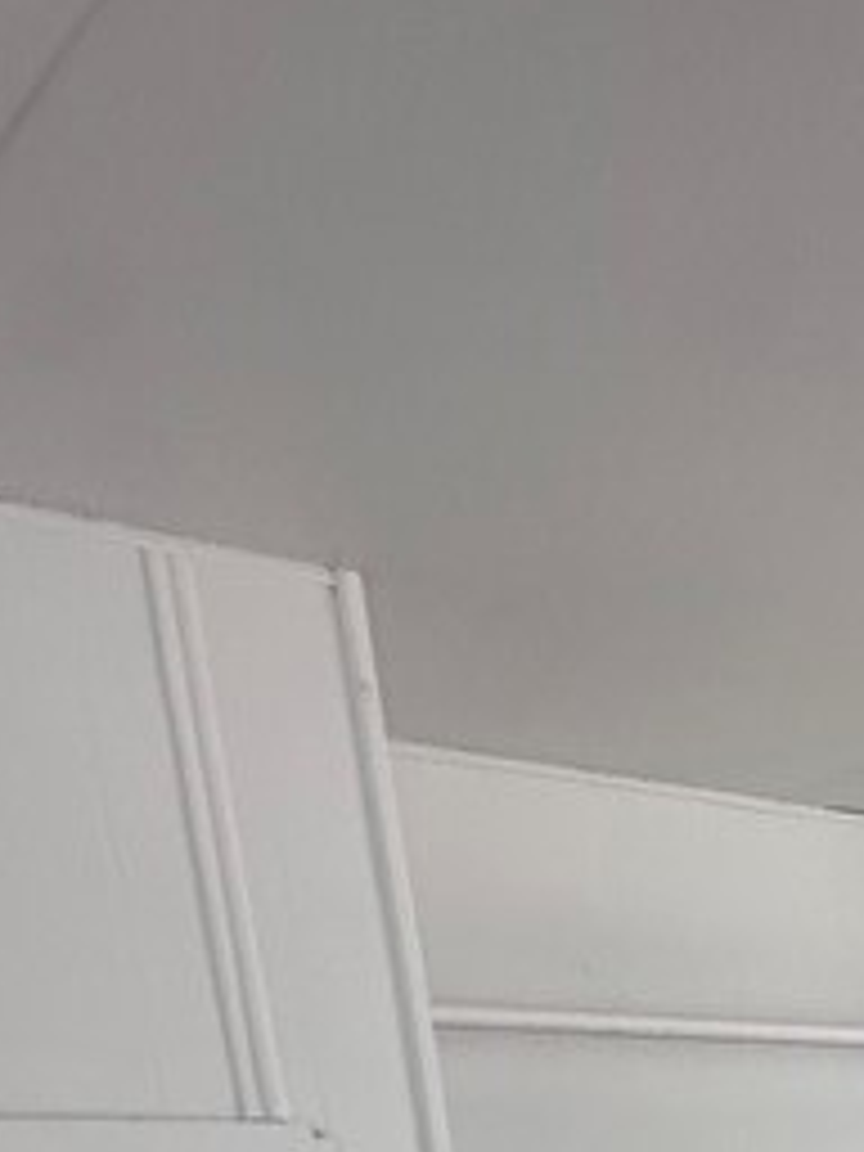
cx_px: 1656
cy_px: 1526
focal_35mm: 56
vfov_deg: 28.0
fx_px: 1864
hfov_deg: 18.6
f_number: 2.2
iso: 80
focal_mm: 2.22
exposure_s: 1/120
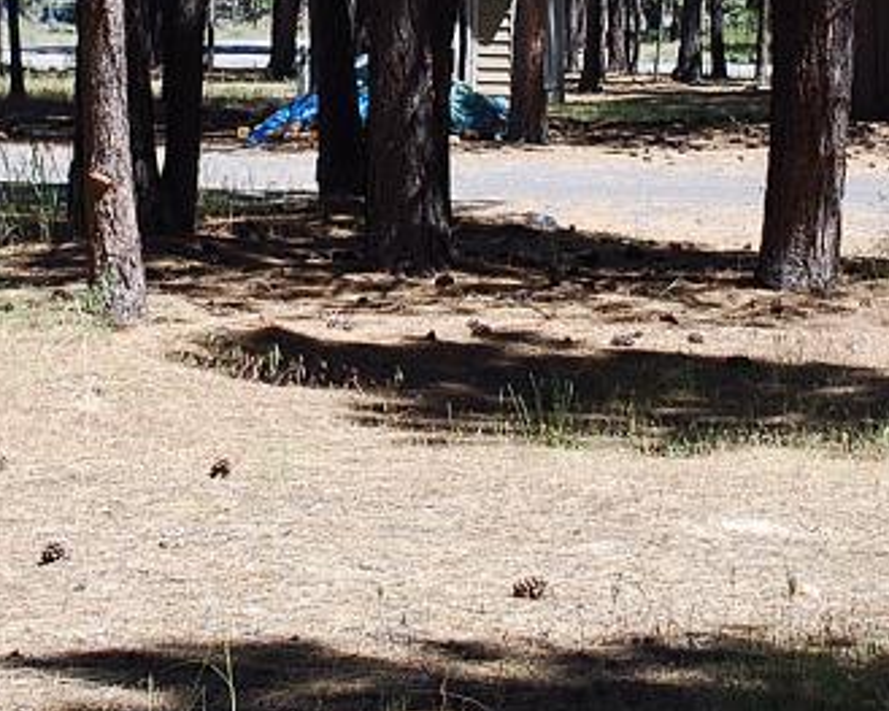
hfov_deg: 16.8
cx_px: 332
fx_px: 2999
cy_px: -18
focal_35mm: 114
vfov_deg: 13.3
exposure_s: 1/125
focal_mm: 26
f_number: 5.6
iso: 100
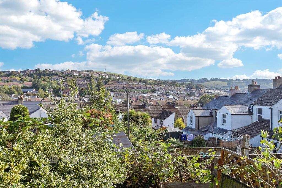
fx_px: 235
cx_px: 141
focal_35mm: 30
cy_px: 94
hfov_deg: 61.9
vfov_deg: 43.6
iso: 160
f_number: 9
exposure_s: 1/200
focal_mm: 20
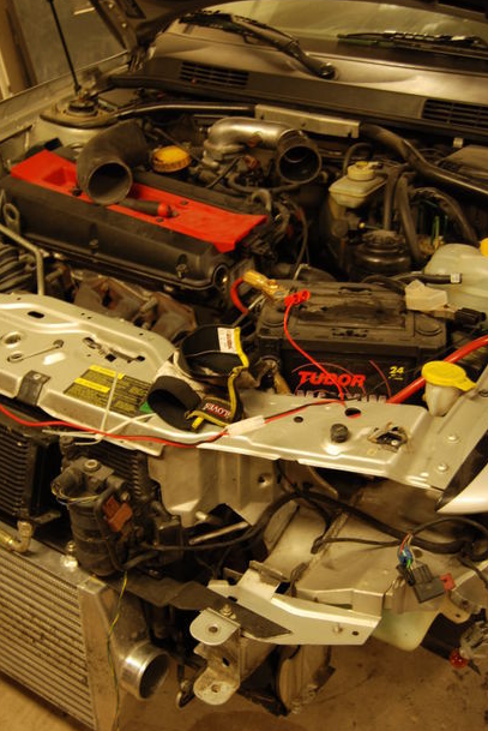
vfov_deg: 47.4
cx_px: 249
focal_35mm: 41
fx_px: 832
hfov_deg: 32.7
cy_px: 369
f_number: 4.2
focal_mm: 26
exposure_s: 1/2.5
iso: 100
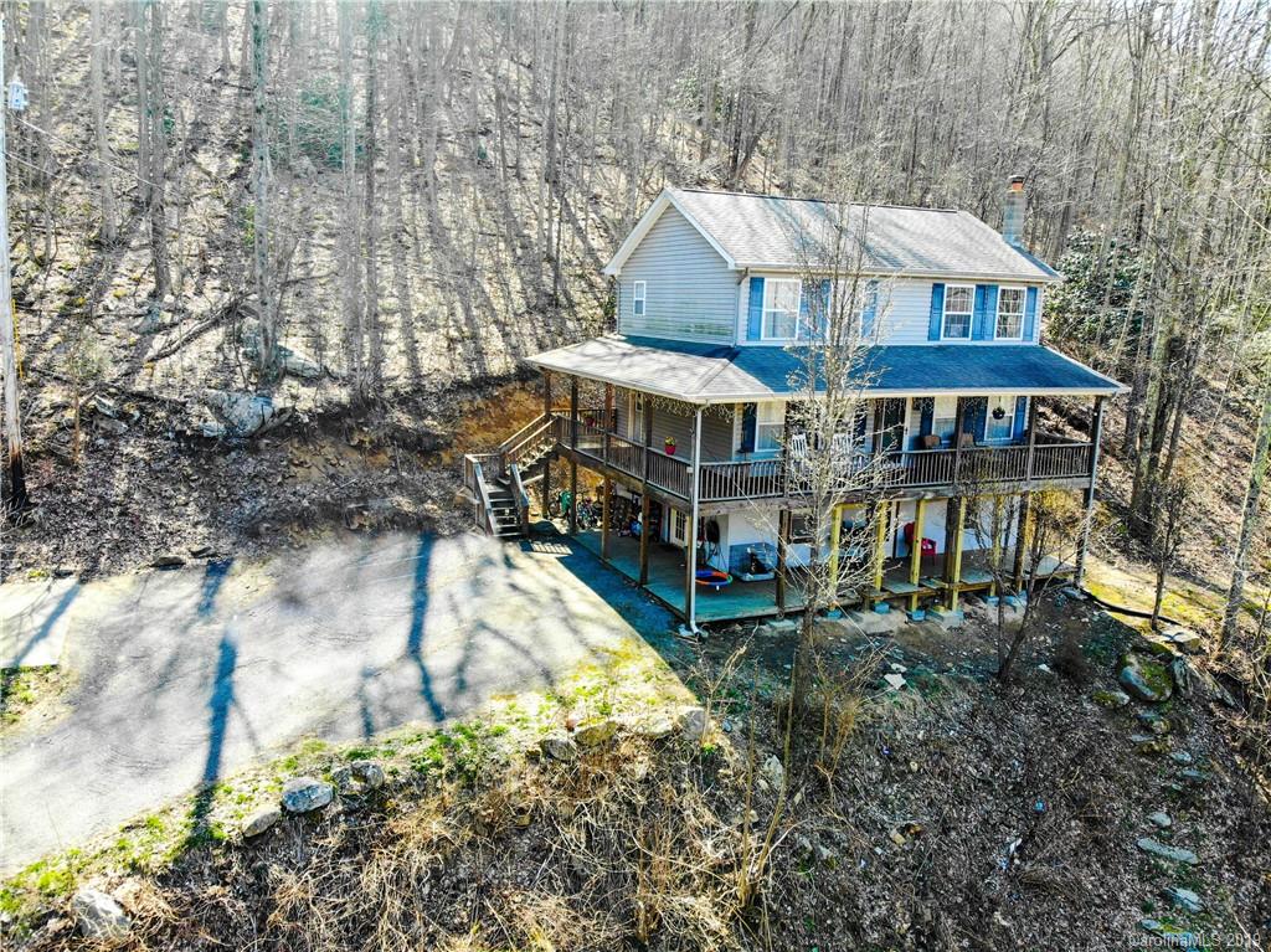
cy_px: 476
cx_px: 636
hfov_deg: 71.6
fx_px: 881
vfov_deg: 56.8
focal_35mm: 24
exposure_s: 1/140
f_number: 2.8
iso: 100
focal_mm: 4.5
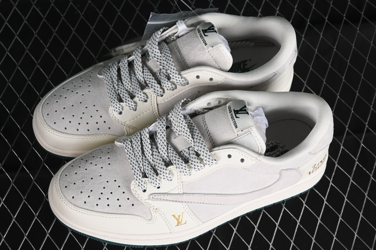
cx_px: 188
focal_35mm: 75
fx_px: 783
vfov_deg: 18.2
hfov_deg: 27.0
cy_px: 125
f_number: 7.1
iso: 160
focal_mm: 50
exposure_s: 1/80
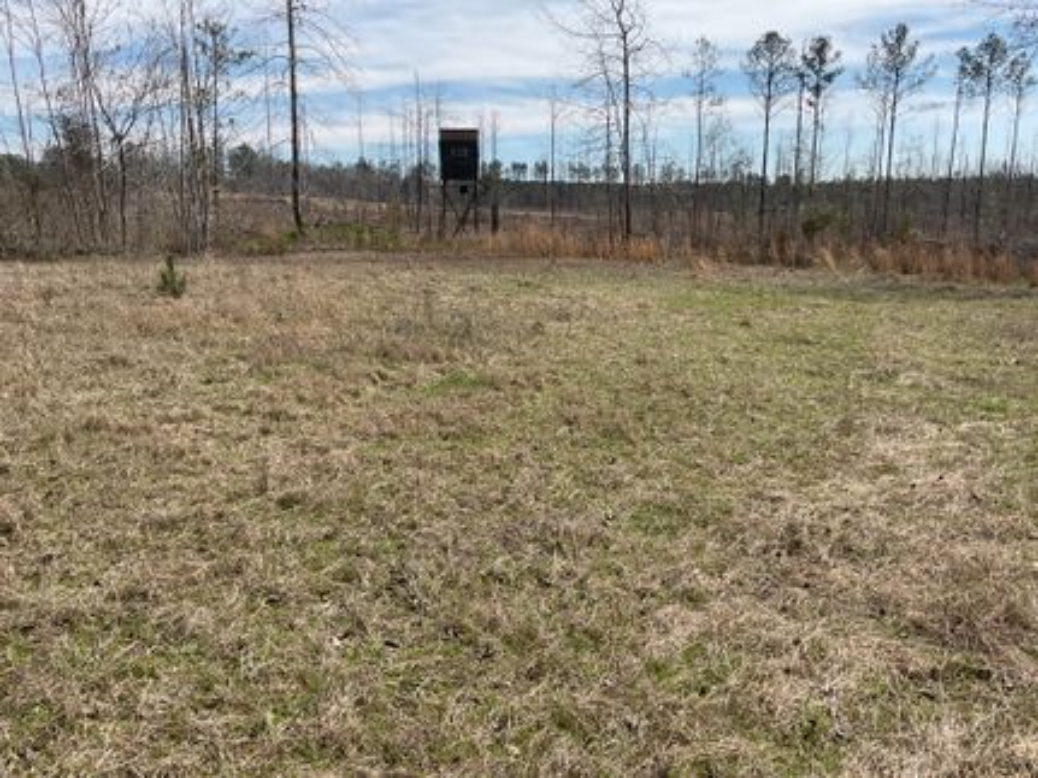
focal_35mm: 29
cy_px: 389
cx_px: 519
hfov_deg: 61.7
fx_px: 869
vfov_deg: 48.2
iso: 16
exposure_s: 1/2320
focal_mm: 3
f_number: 1.8
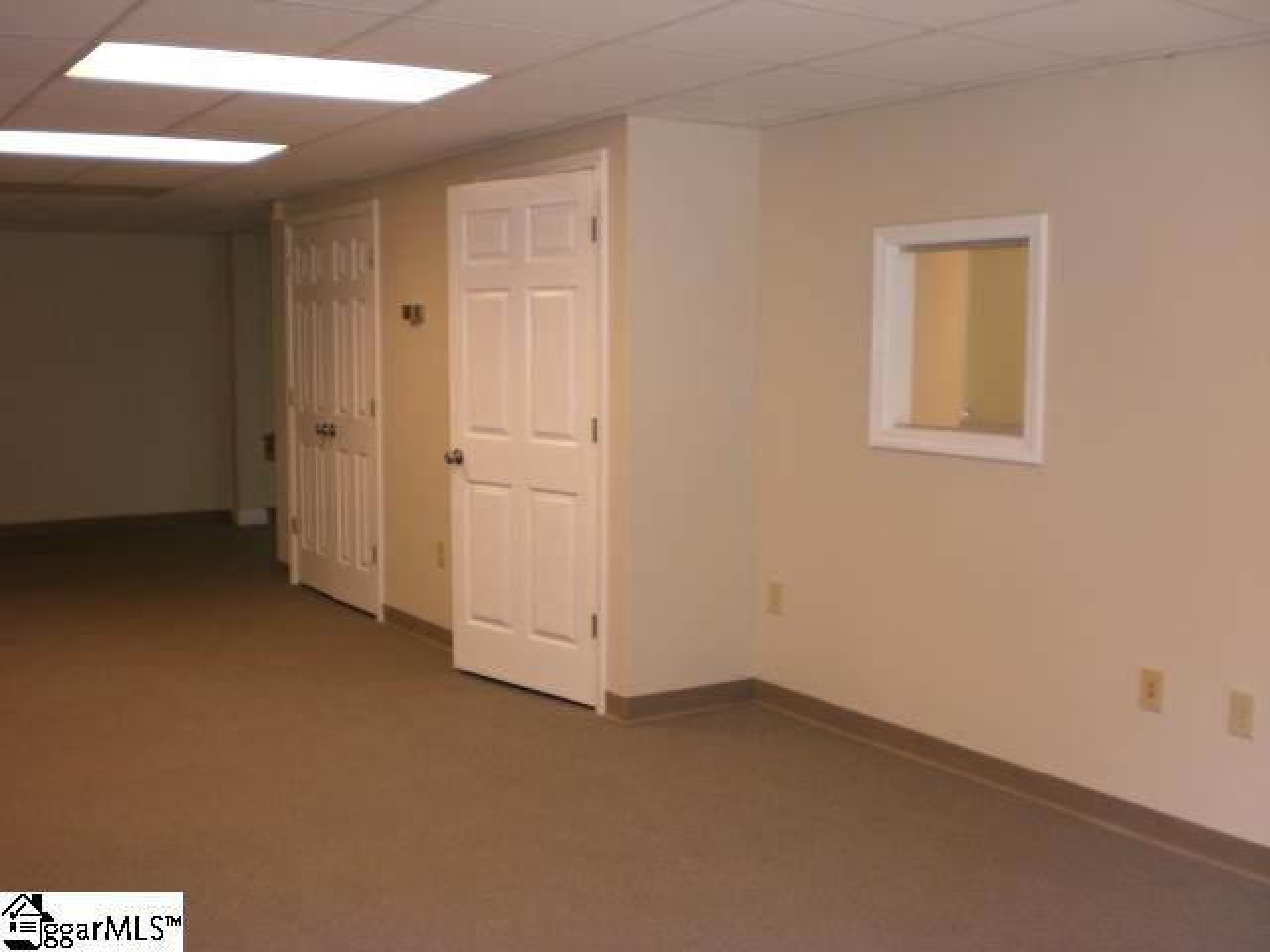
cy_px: 476
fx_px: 1394
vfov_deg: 37.7
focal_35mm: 38
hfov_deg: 49.0
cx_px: 635
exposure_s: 1/80
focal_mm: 6.3
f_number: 3.1
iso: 100
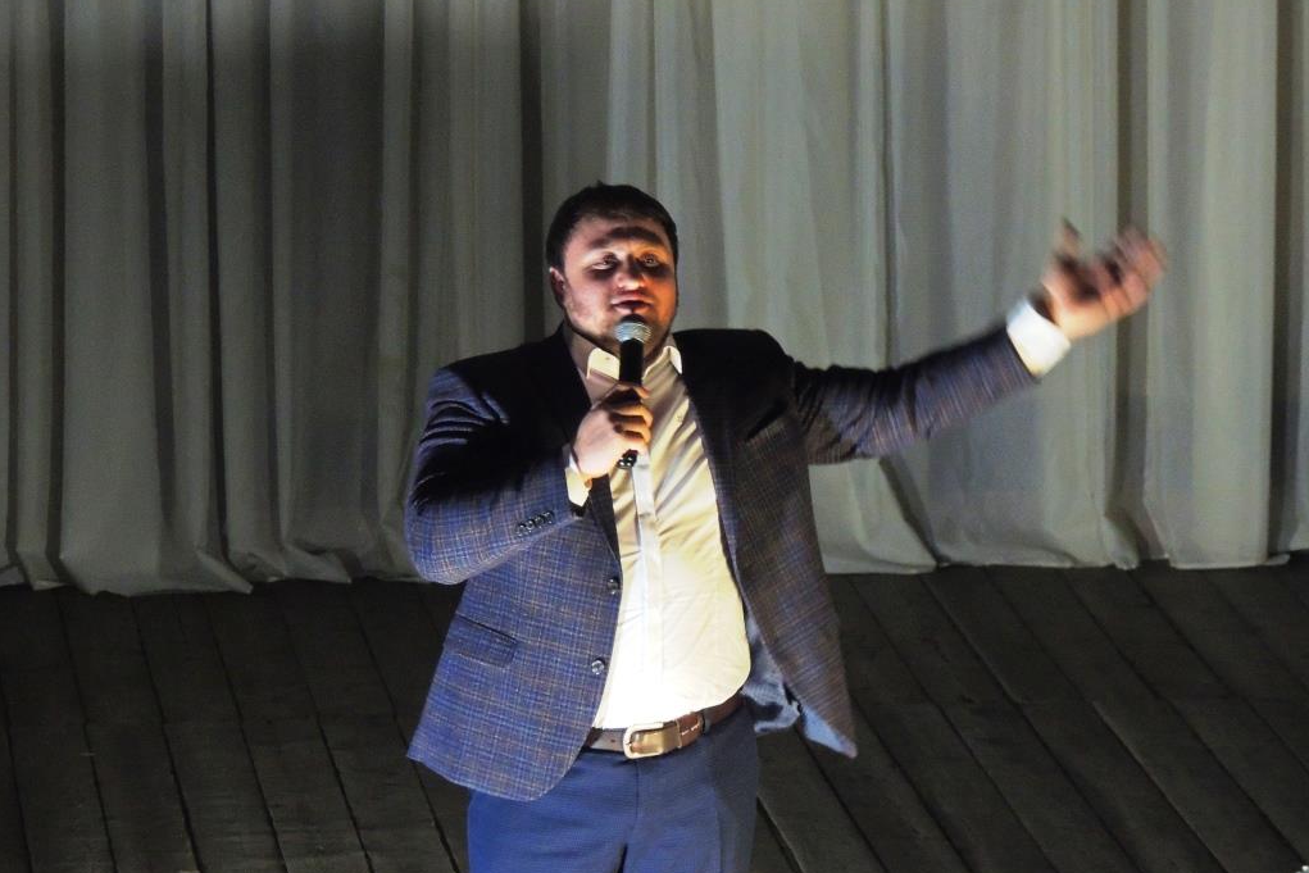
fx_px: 11382
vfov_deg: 4.4
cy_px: 397
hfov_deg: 6.6
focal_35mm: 313
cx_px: 654
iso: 800
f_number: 4.8
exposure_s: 1/25
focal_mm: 53.5
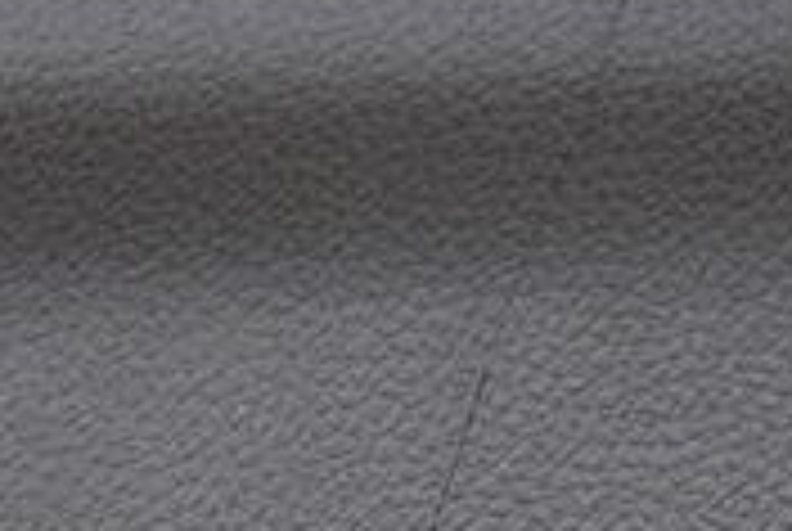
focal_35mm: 196
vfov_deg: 6.9
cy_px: 893
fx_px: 4319
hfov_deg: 10.4
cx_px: -9
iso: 1600
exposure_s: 1/20
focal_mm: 36
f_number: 2.8
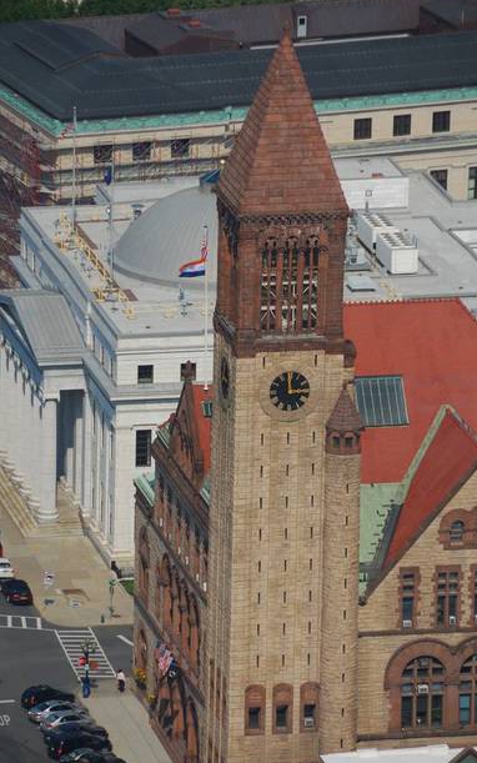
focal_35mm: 298
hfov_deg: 4.4
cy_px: 406
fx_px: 6197
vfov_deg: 7.0
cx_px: 232
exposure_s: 1/400
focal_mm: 170
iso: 100
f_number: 5.6
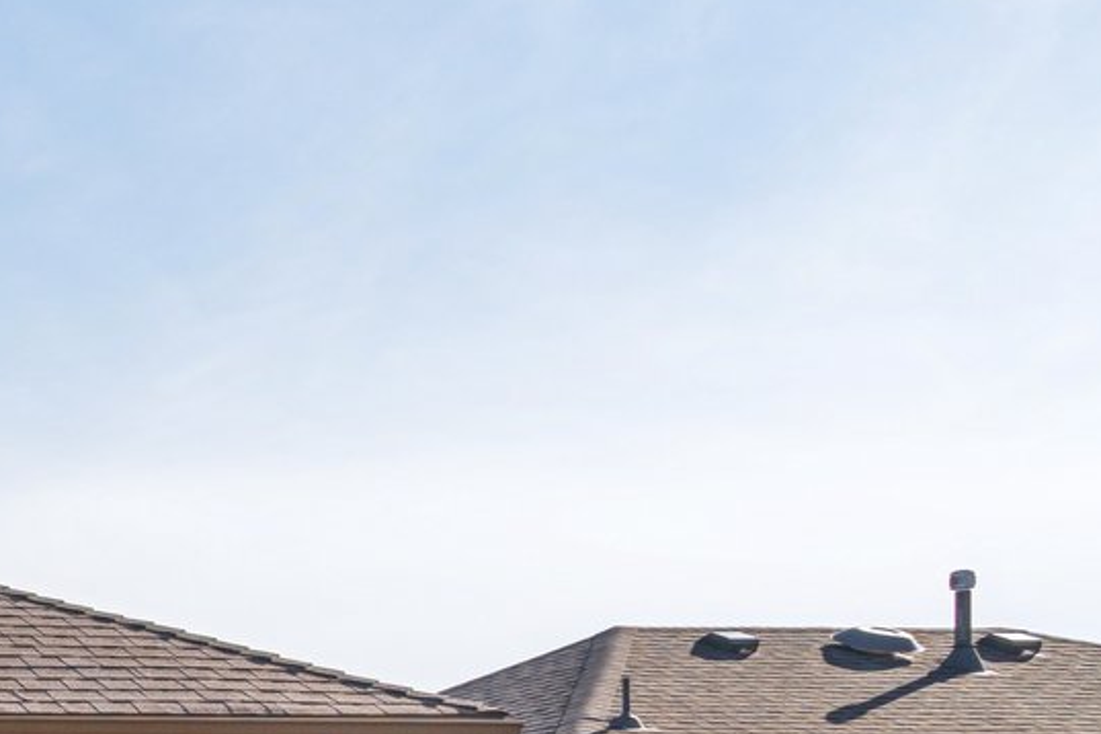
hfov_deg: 20.9
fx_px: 1865
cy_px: 1048
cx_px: -937
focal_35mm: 61
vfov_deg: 19.8
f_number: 7.1
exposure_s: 1/800
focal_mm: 16
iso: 200
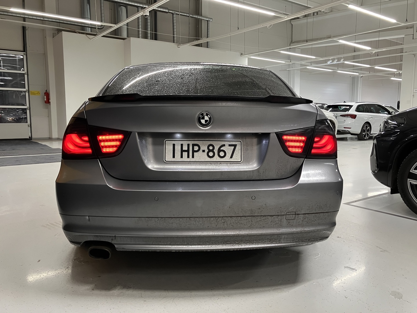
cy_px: 156
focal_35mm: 28
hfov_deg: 63.4
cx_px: 208
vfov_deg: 49.7
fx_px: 337
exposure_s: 1/50
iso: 160
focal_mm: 3.99
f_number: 1.8
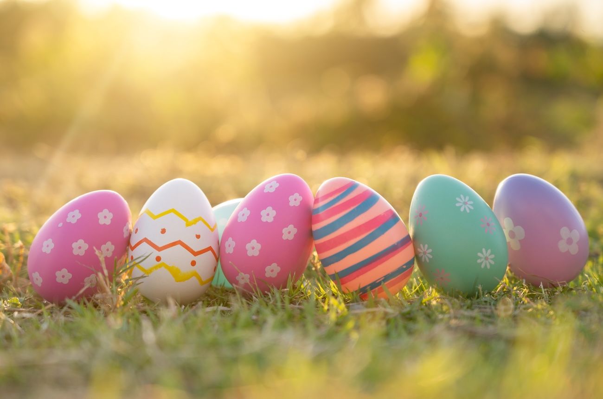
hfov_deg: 28.9
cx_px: 302
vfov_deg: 19.4
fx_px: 1170
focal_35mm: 70
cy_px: 200
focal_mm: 70
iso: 160
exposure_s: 1/640
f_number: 4
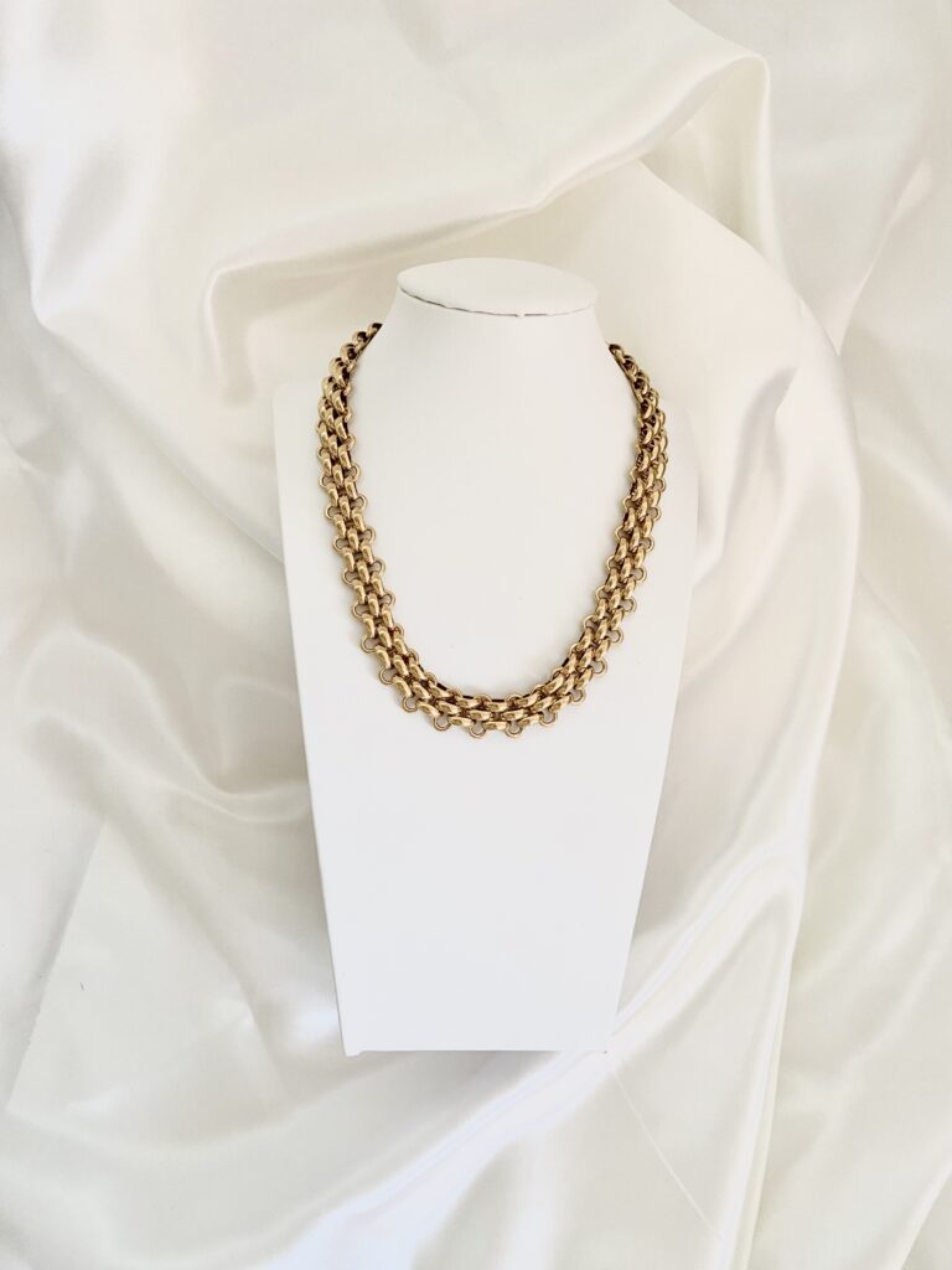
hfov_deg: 53.1
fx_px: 953
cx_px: 476
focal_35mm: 26
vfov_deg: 67.3
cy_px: 635
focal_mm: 4.25
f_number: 1.8
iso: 160
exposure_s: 1/60
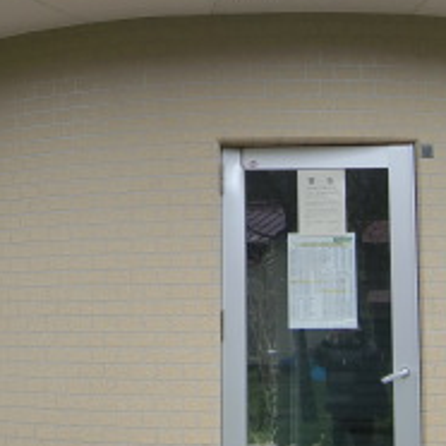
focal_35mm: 85
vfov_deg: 20.3
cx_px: 185
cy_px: 137
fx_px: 1239
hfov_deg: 20.4
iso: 64
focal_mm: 4.9
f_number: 2.6
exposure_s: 1/250
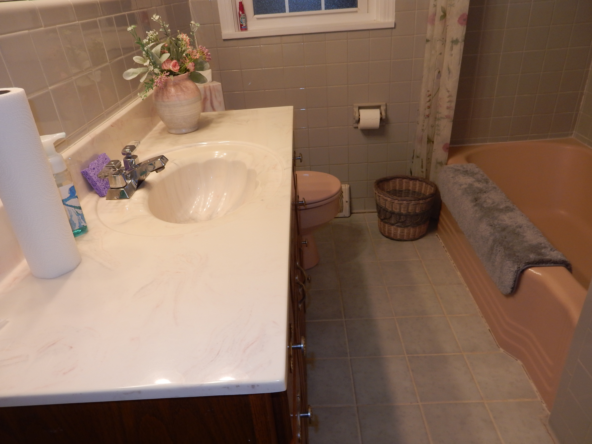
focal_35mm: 25
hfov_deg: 69.4
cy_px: 222
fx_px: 428
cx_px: 296
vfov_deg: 54.9
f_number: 3.7
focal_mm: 4.5
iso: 125
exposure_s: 1/30
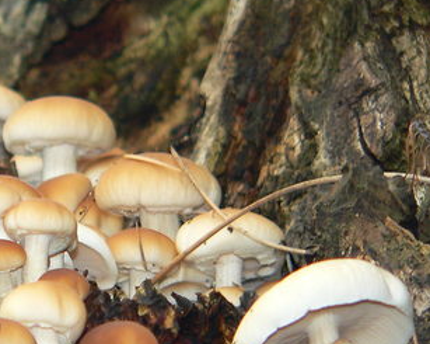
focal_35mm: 626
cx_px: 15
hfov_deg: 3.1
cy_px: 227
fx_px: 7959
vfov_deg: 2.5
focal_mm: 54.5
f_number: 2.8
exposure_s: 1/80
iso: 100
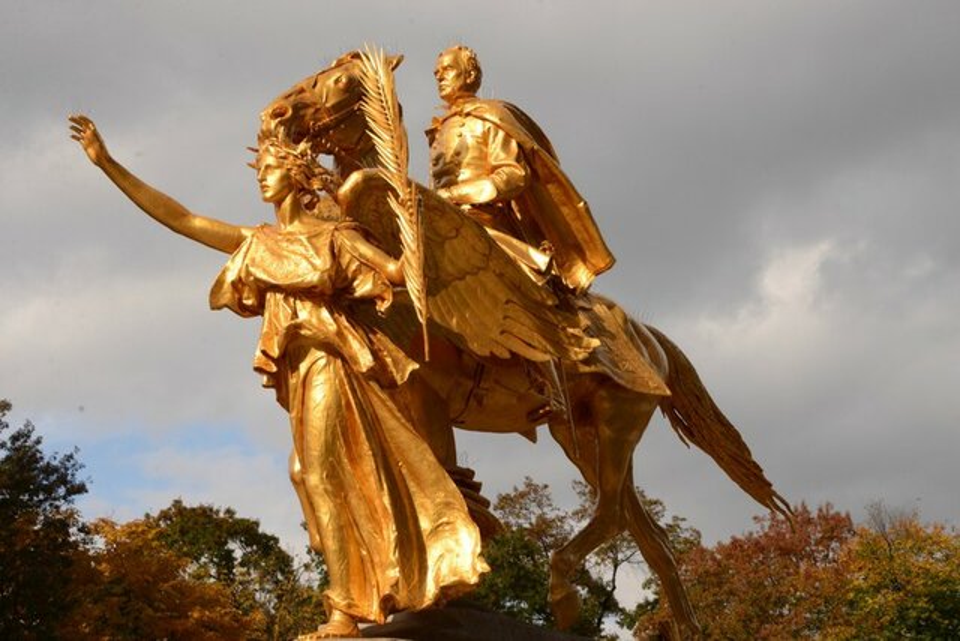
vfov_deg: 14.9
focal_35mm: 92
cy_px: 320
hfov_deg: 22.1
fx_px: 2454
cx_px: 480
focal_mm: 92
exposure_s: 1/125
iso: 400
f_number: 11
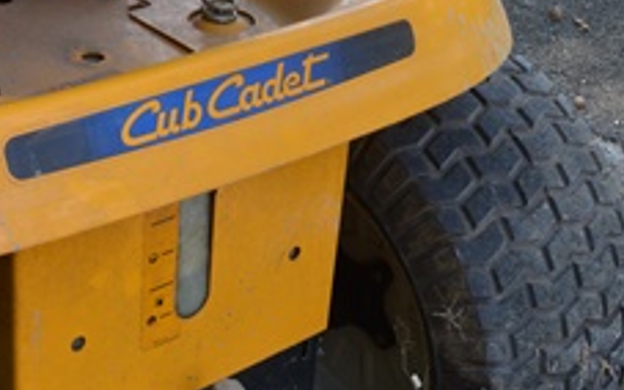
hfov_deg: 23.2
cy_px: 288
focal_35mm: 89
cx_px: 228
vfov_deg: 14.6
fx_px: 1514
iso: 320
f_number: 5.6
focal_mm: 22
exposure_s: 1/125
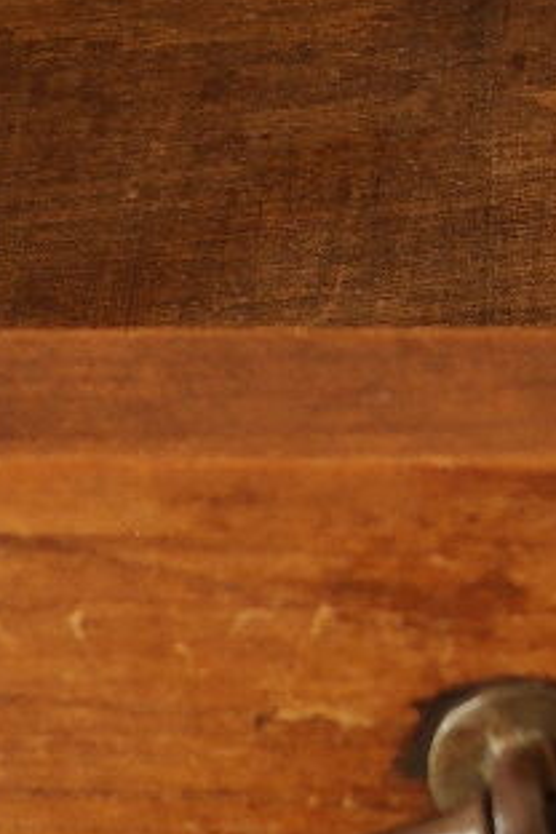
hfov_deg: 4.7
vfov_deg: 6.9
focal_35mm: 294
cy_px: -401
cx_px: 567
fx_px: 6810
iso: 400
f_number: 6.3
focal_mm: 35
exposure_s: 1/30
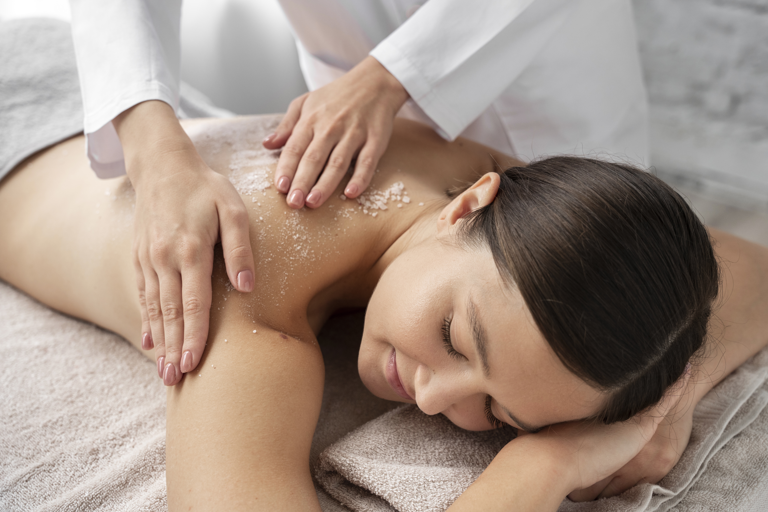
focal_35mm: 45
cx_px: 384
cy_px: 256
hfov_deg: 43.6
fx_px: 960
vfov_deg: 29.9
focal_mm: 45
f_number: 4.5
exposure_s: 1/160
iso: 800
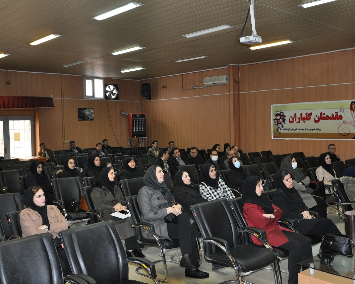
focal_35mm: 41
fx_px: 431
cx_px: 170
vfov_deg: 36.5
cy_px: 141
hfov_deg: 44.8
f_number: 4
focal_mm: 24
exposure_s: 1/60
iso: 800
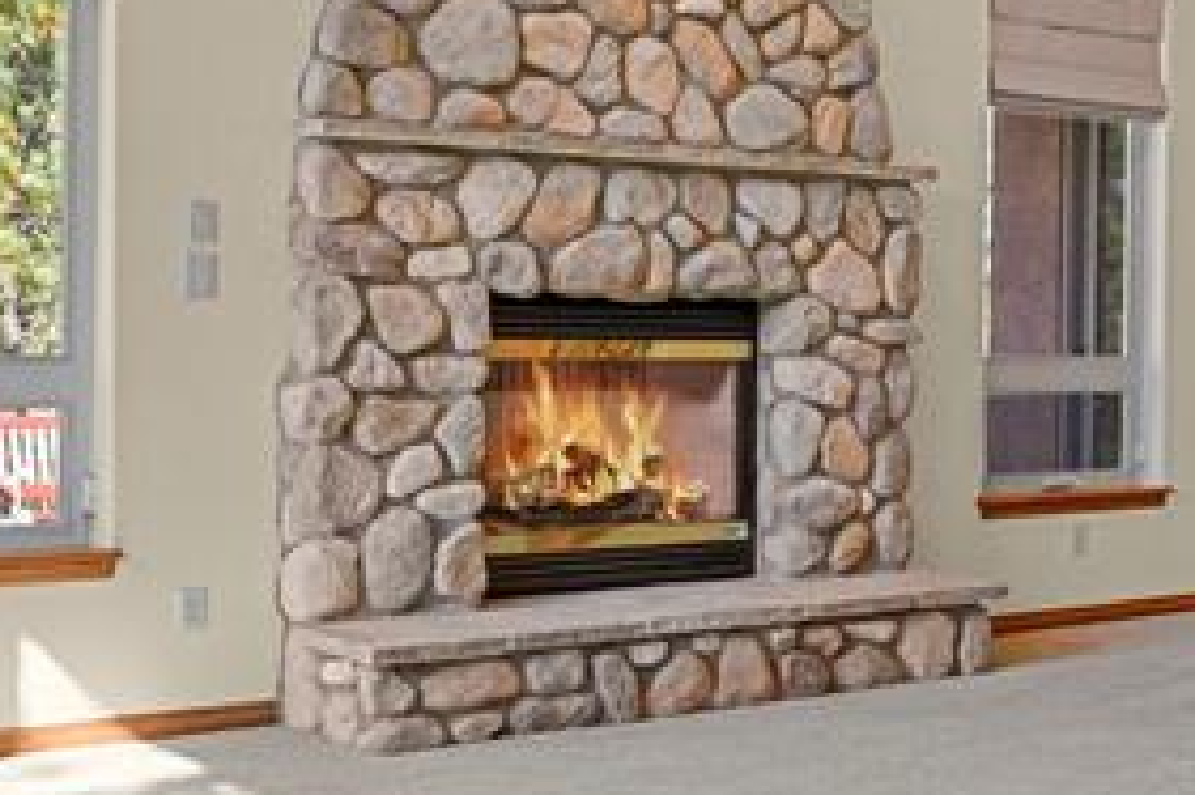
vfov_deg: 21.9
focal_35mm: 62
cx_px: 1314
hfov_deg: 29.3
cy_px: 336
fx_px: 2057
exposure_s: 5
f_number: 8
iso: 100
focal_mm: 17
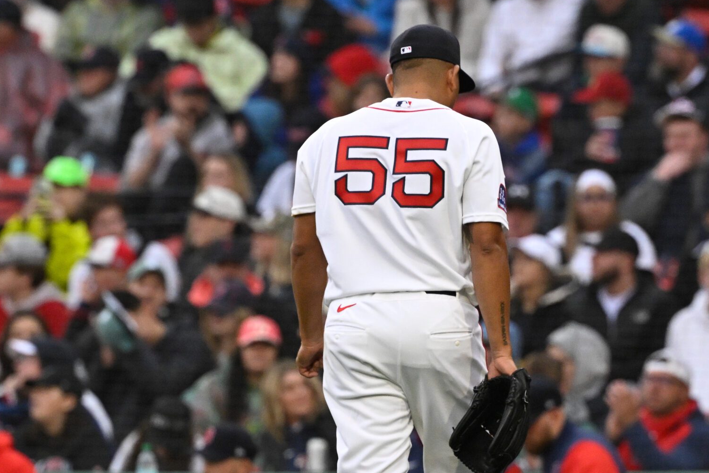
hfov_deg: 3.0
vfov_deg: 2.0
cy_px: 351
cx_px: 412
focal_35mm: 682
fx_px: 13432
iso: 3600
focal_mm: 400
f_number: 5.6
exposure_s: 1/2500
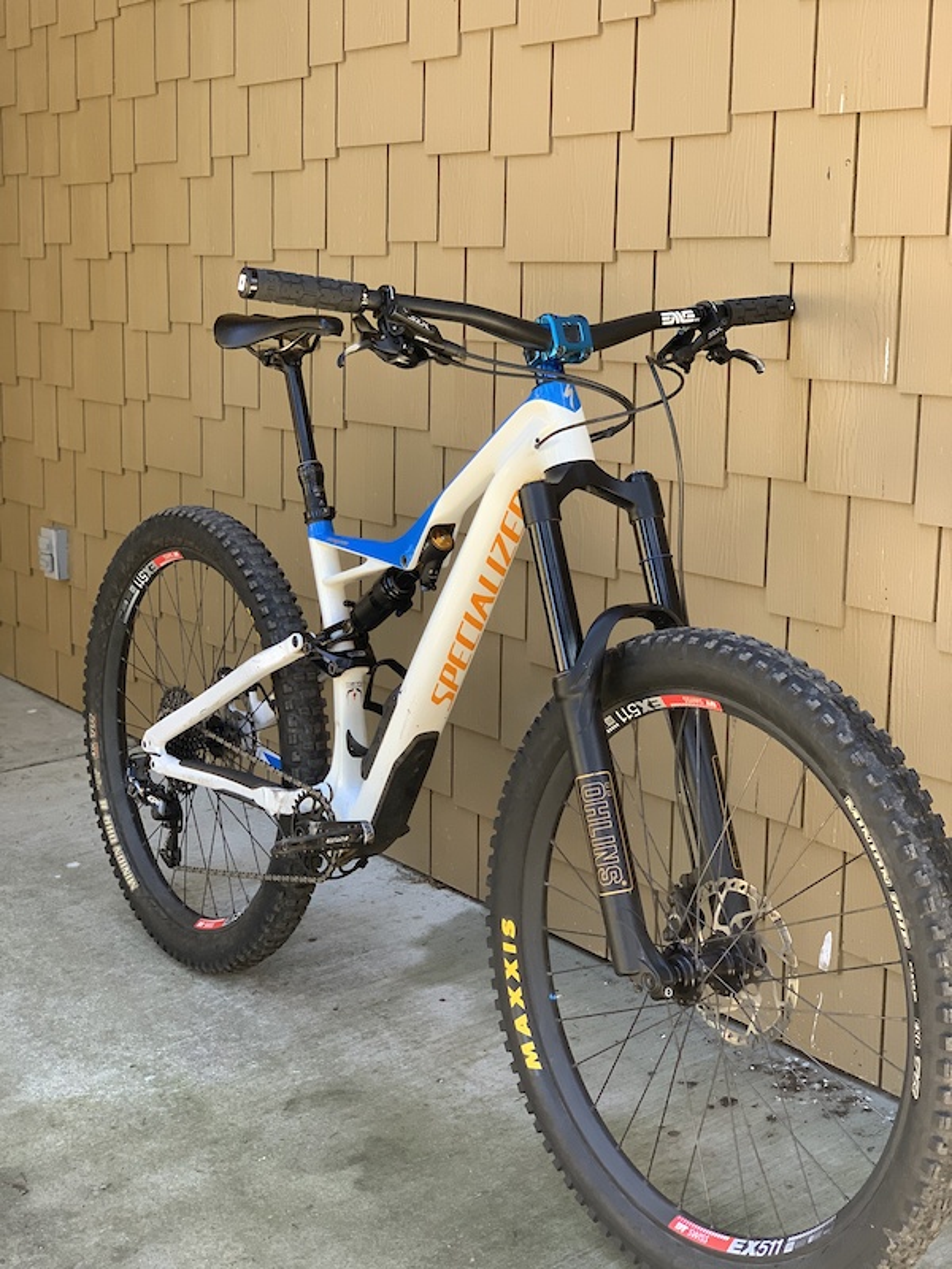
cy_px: 634
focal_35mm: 52
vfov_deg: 36.8
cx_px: 476
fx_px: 1907
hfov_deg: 28.0
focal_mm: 6
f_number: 2.4
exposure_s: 1/122
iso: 125
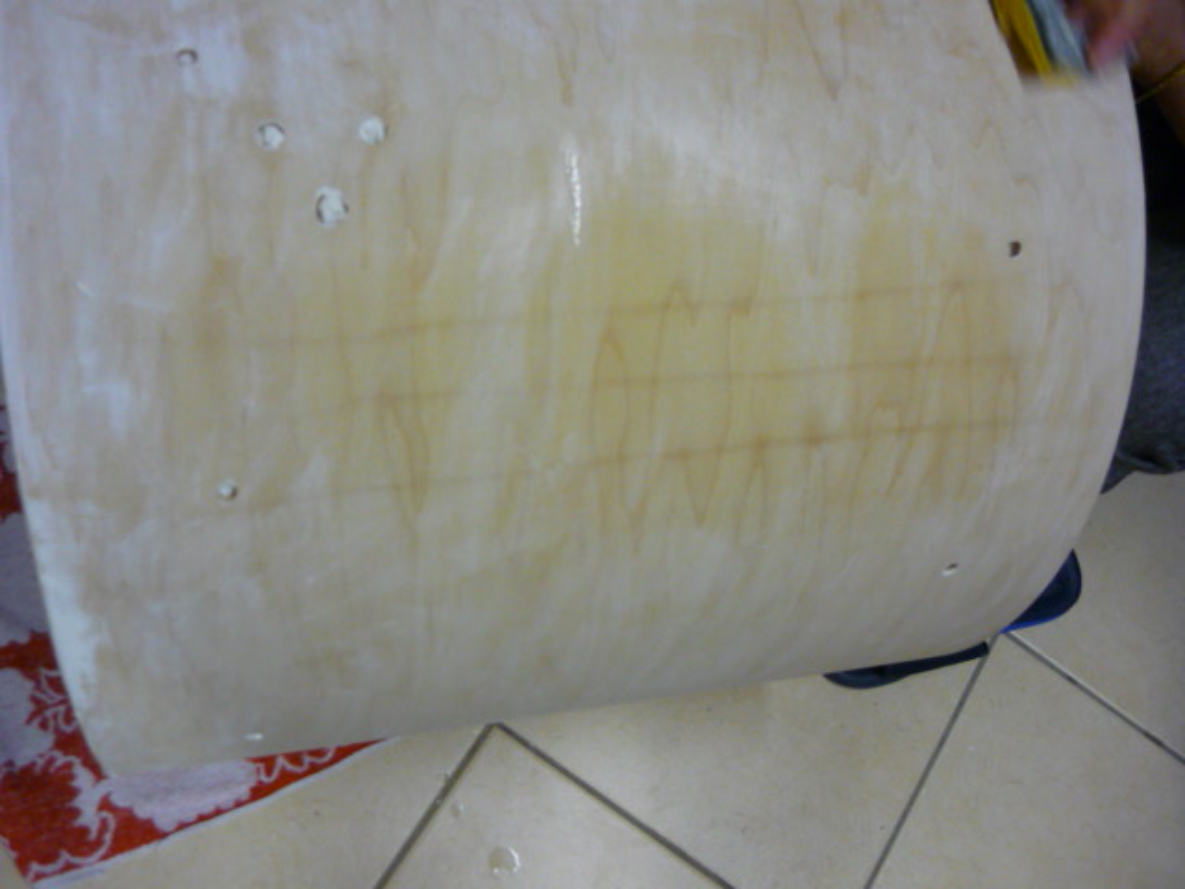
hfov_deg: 55.4
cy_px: 444
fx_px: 1130
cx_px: 592
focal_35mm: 33
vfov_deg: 42.9
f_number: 2.8
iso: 250
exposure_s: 1/30
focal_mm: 5.5
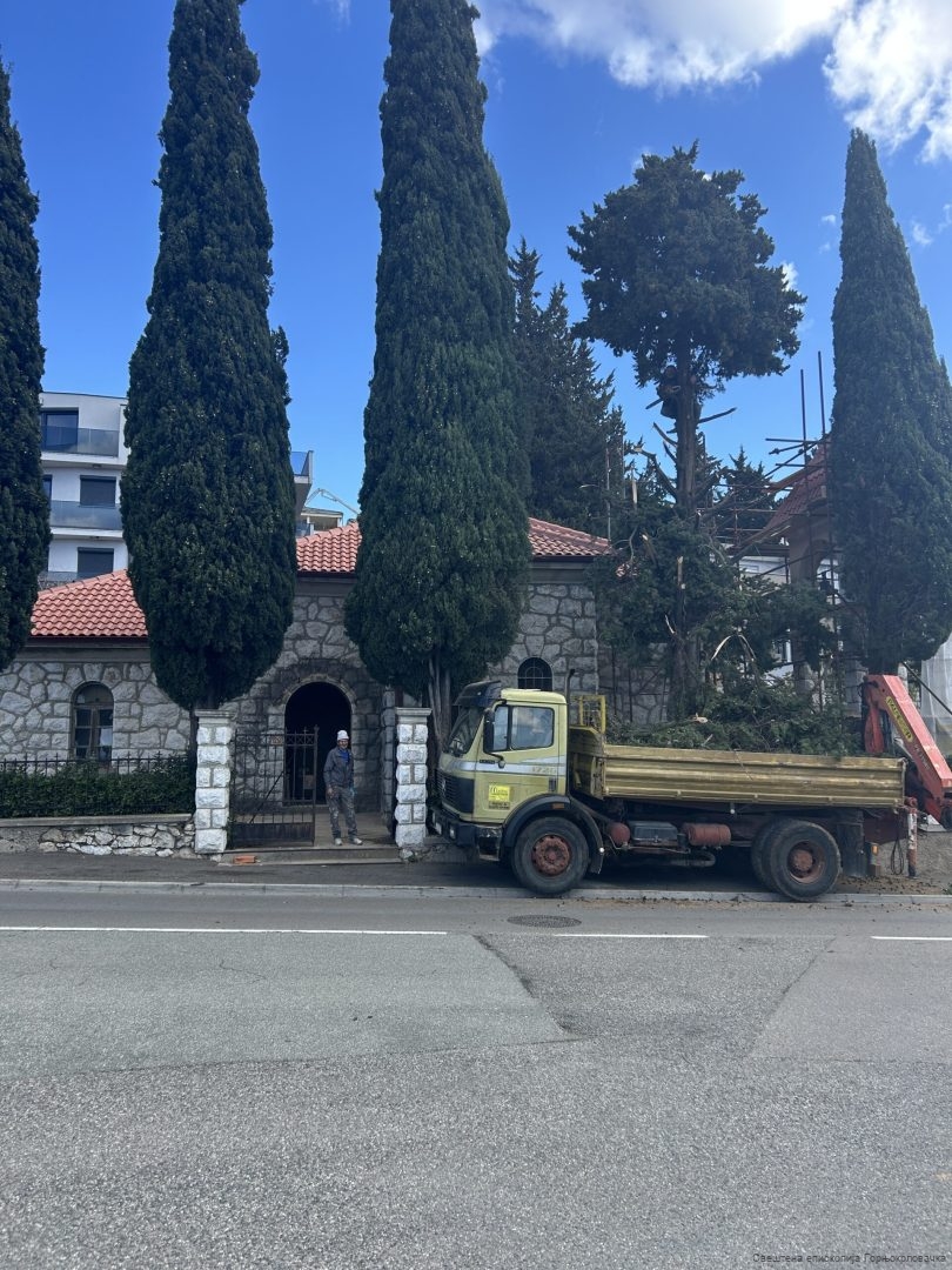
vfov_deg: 67.3
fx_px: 953
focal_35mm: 26
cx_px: 476
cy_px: 635
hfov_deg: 53.1
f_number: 1.5
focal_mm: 5.7
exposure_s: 1/1311
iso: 50
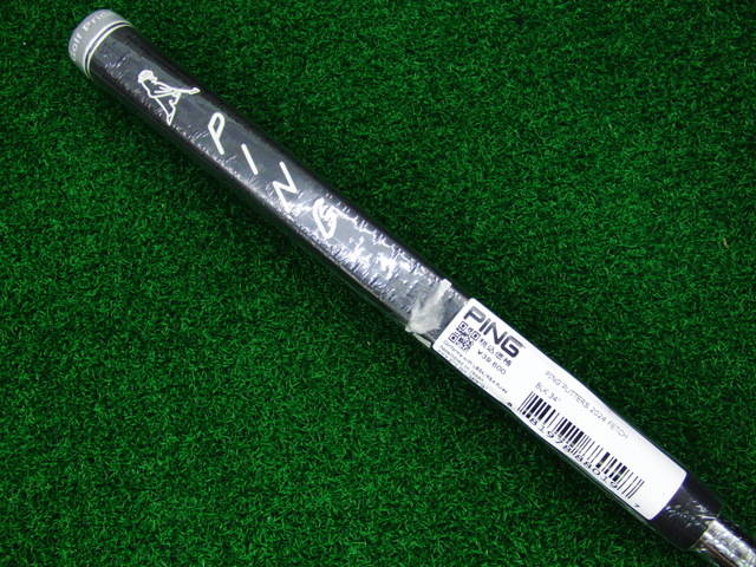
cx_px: 378
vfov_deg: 38.7
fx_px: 808
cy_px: 284
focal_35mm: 37
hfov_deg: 50.1
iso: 400
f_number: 3.6
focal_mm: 6.42
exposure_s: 1/60
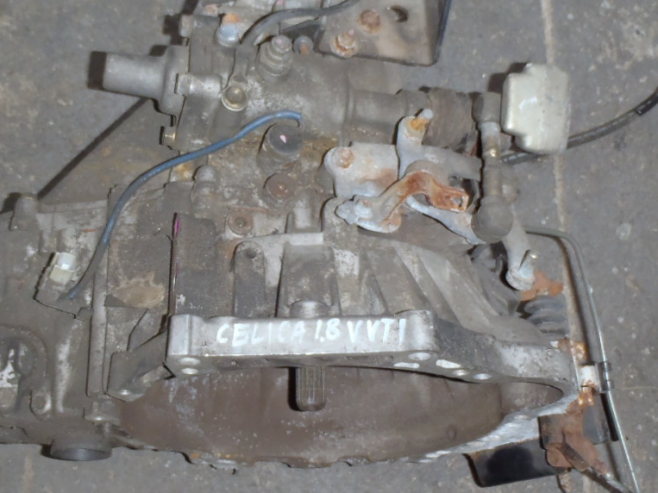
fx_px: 893
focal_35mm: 47
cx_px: 285
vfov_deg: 30.8
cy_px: 193
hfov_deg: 40.4
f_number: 3.9
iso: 160
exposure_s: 1/30
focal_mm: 5
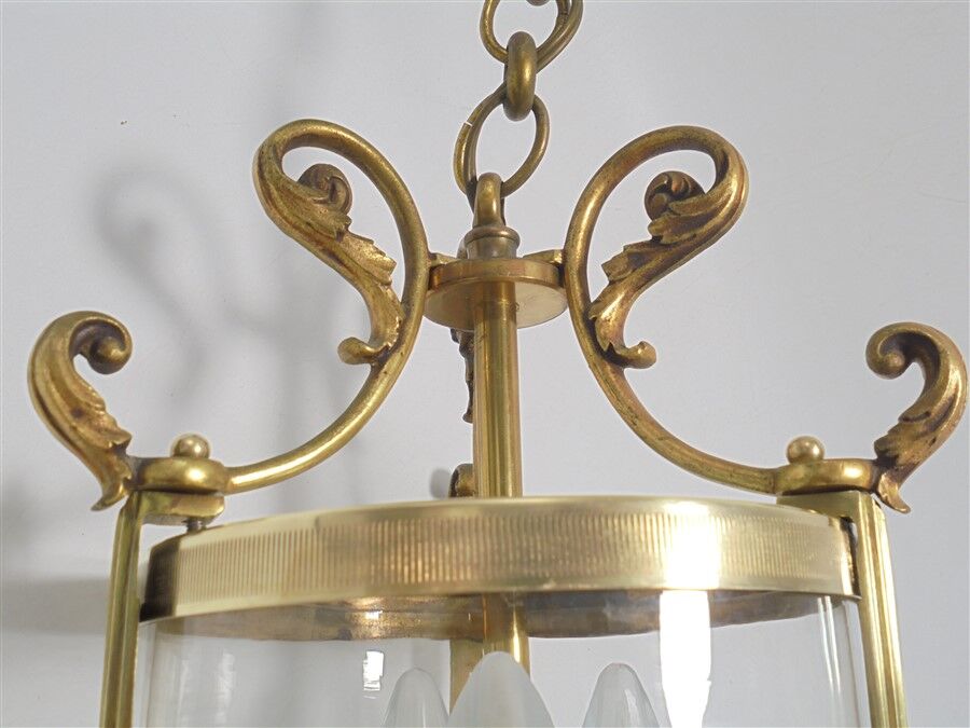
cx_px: 485
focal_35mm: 38
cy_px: 364
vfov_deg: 37.7
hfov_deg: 49.0
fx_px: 1065
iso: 100
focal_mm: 6.9
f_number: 4.2
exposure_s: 1/50
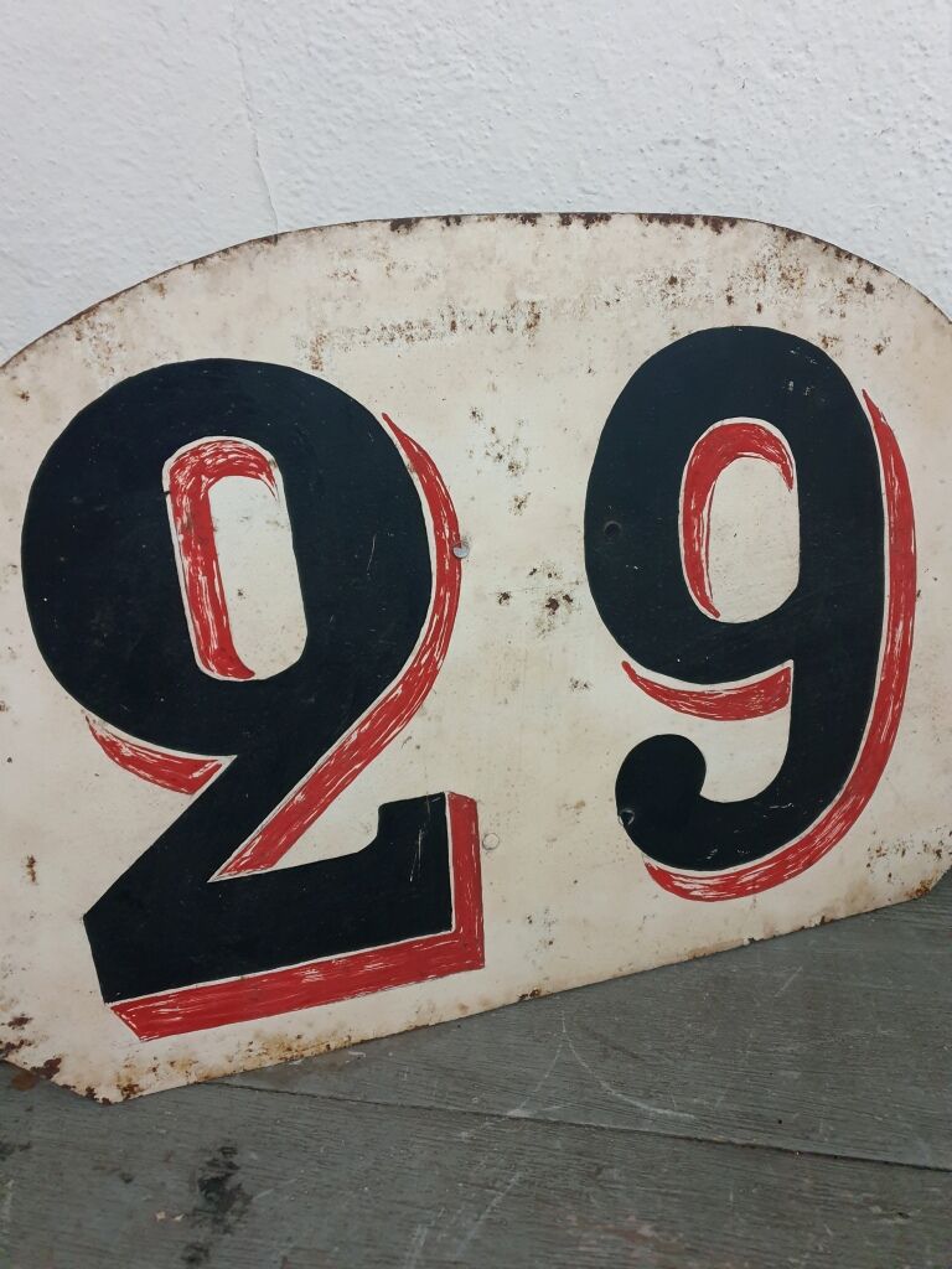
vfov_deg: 67.3
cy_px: 634
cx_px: 476
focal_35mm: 26
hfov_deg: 53.1
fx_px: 953
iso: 320
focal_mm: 4.3
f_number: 1.5
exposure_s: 1/50
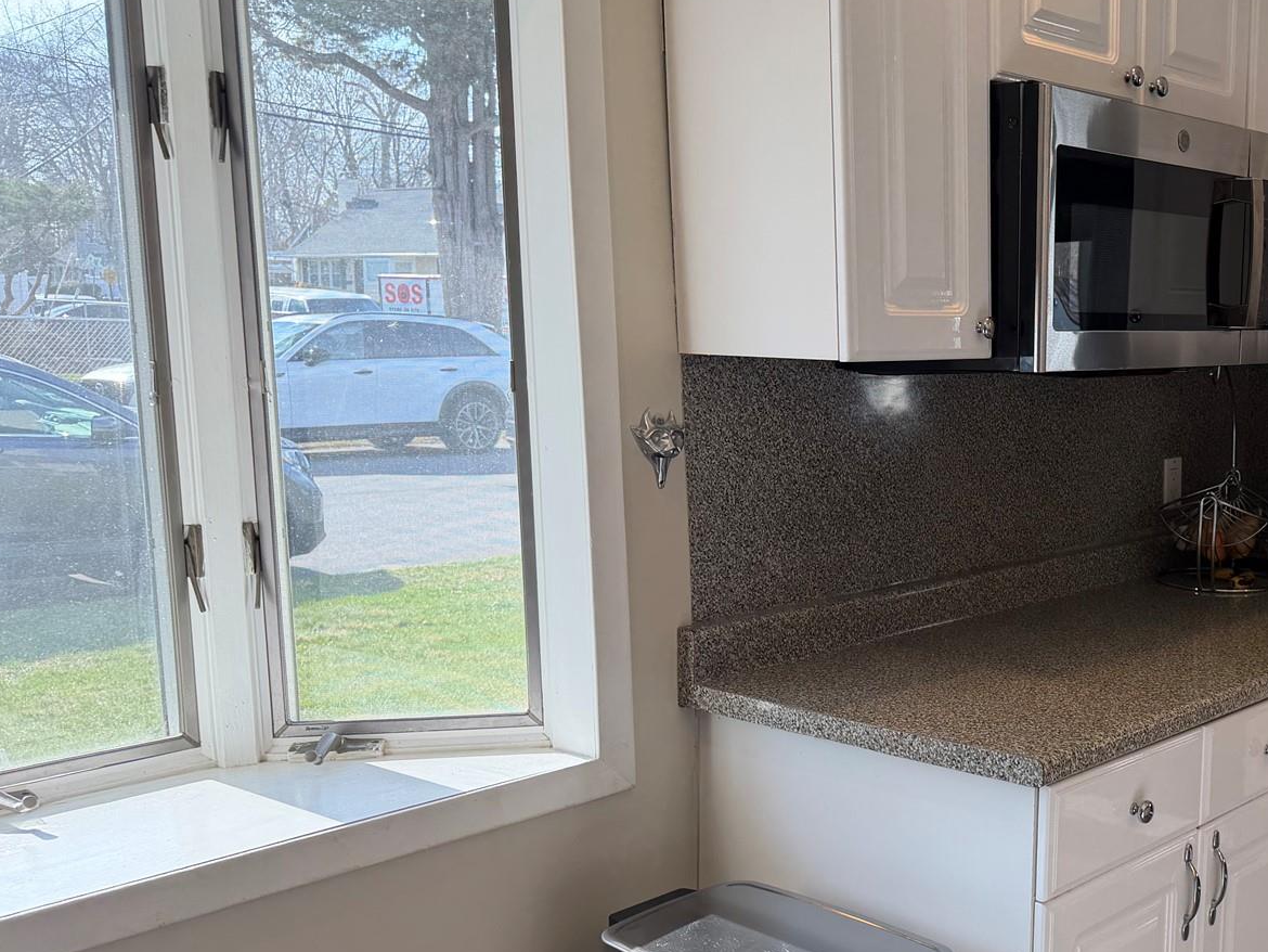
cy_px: 558
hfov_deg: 41.9
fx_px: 1539
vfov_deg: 34.3
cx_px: 1092
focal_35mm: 42
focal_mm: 6.76
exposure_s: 1/414
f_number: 1.78
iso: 100
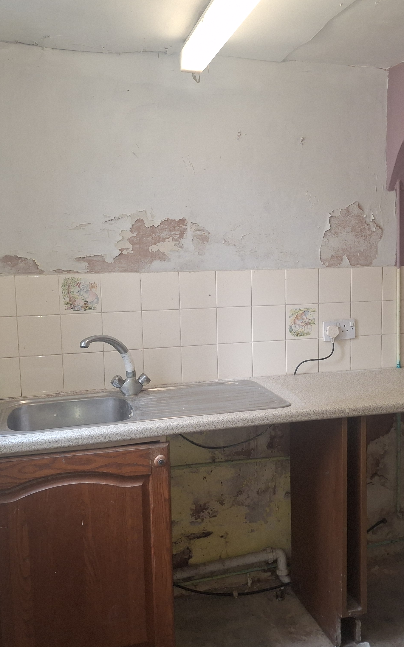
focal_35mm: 36
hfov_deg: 35.1
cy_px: 321
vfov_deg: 54.0
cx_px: 258
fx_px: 634
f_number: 1.8
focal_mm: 4.69
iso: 200
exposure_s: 1/120
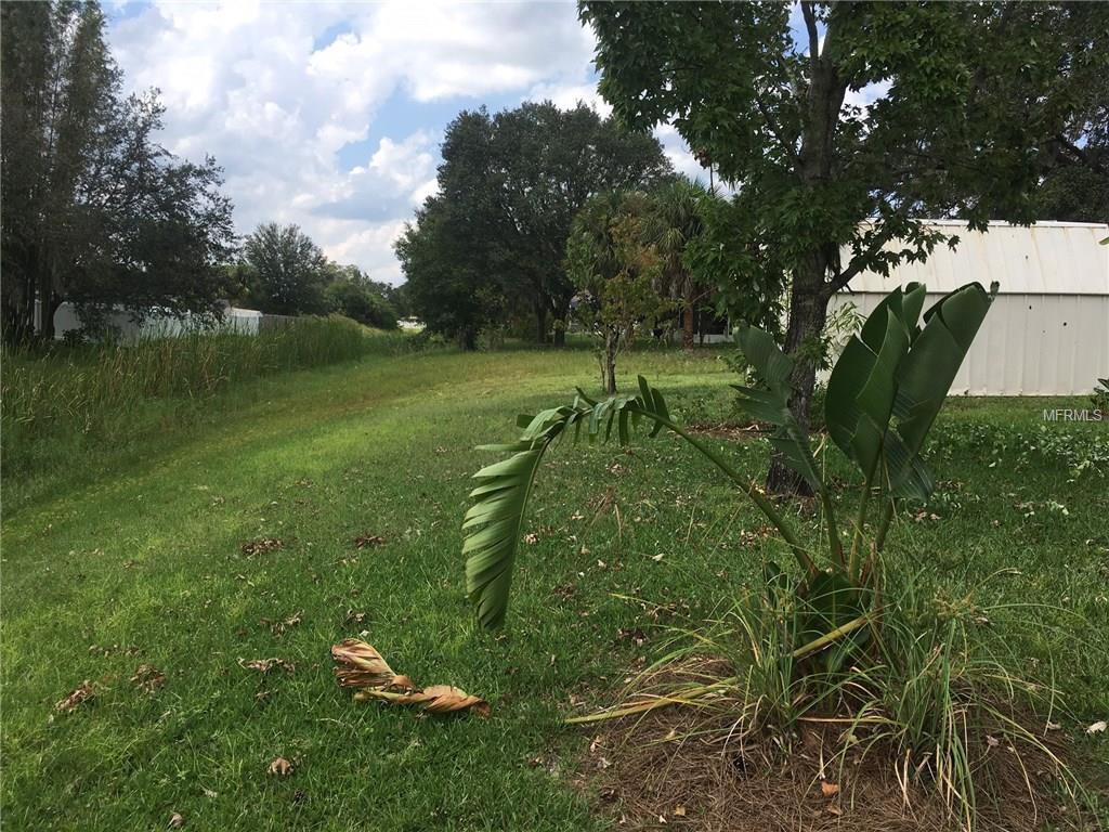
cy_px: 416
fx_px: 929
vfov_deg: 48.2
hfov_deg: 61.7
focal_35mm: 29
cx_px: 554
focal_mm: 4.15
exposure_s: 1/950
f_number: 2.2
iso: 25
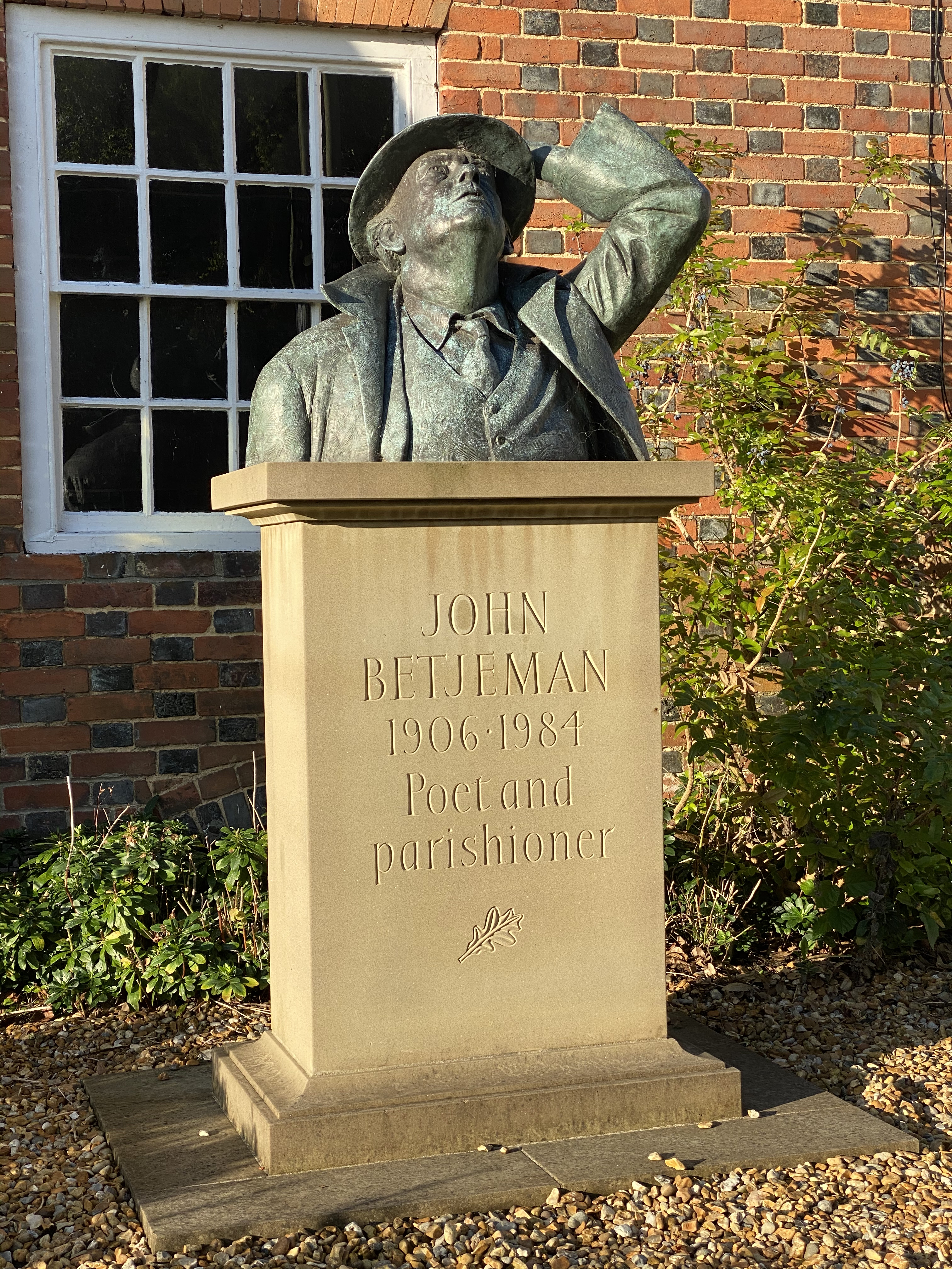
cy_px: 634
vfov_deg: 36.8
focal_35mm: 52
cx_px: 476
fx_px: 1907
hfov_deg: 28.0
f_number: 2
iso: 20
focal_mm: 6
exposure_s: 1/545
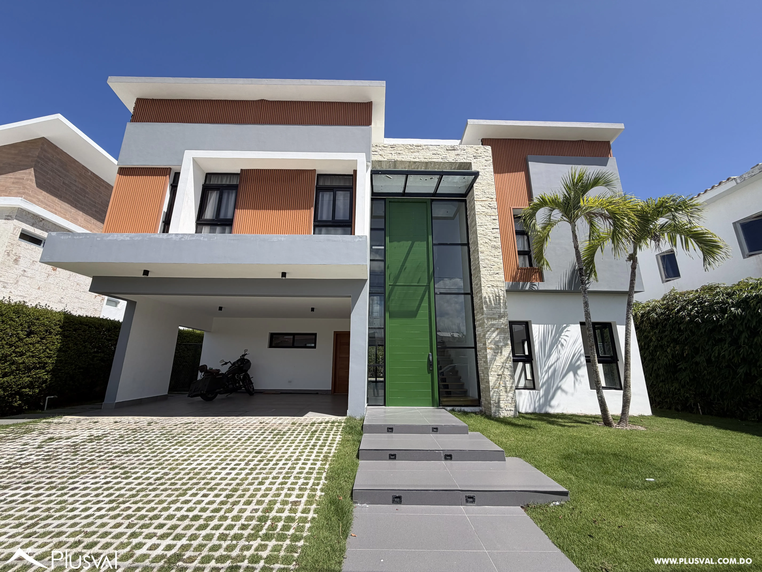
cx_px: 381
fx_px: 308
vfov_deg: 85.7
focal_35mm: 14
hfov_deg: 102.1
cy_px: 286
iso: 20
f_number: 2.2
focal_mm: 2.22
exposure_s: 1/928
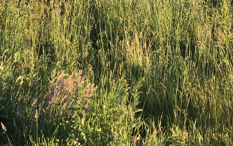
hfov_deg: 25.8
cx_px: 13
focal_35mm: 77
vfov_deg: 15.6
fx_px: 489
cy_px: -73
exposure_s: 1/390
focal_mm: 4.15
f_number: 2.2
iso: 25
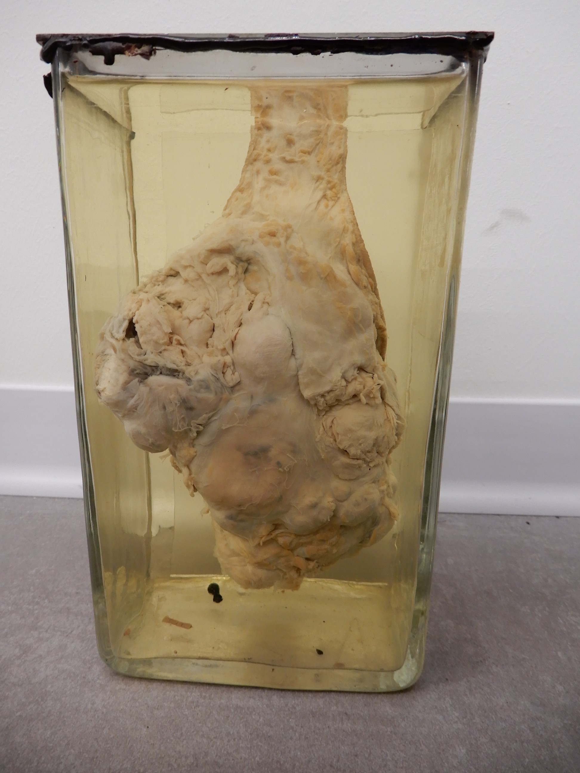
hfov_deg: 56.8
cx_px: 290
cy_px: 386
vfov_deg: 71.6
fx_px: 536
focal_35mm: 24
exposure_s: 1/30
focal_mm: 4.3
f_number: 3.4
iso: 180
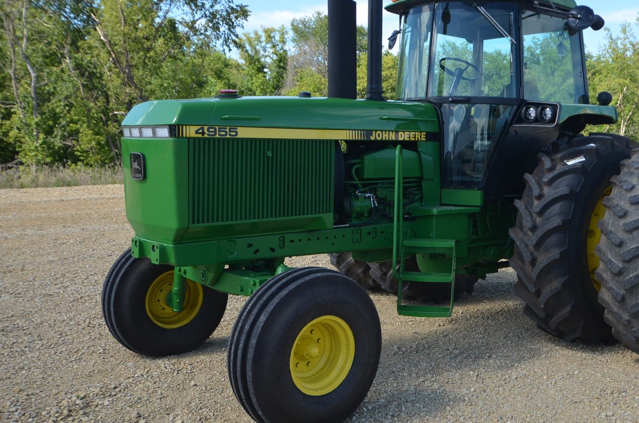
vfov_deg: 33.1
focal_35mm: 40
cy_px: 164
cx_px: 393
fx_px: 708
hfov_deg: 48.2
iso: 200
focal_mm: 20
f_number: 8
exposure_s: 1/250
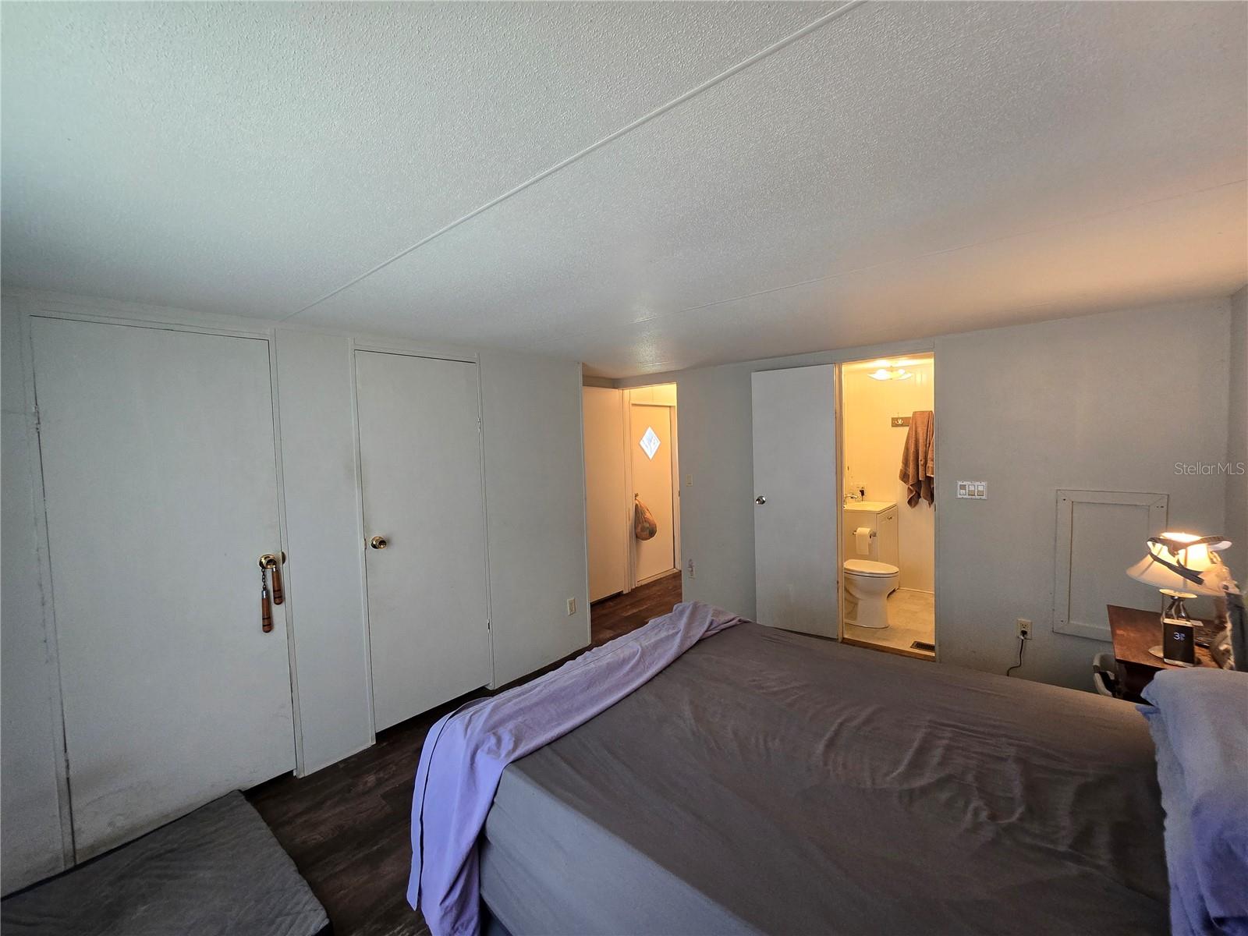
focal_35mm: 13
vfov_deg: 89.9
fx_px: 469
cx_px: 624
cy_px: 468
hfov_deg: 106.2
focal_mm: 2.2
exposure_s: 1/60
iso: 250
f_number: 2.2
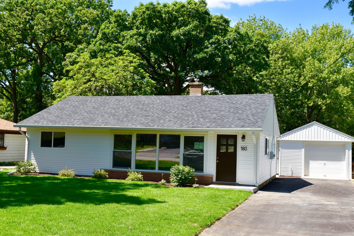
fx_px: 428
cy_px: 118
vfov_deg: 30.8
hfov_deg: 45.0
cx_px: 177
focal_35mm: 44
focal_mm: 29
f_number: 8
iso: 180
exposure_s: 1/250
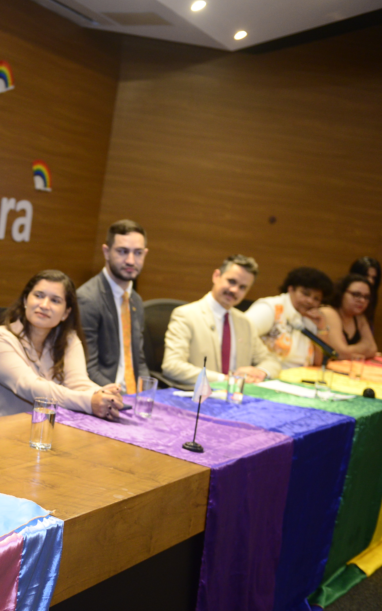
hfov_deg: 22.5
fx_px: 900
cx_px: -44
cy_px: 306
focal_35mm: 54
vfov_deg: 37.5
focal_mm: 35
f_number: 4
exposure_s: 1/125
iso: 2000
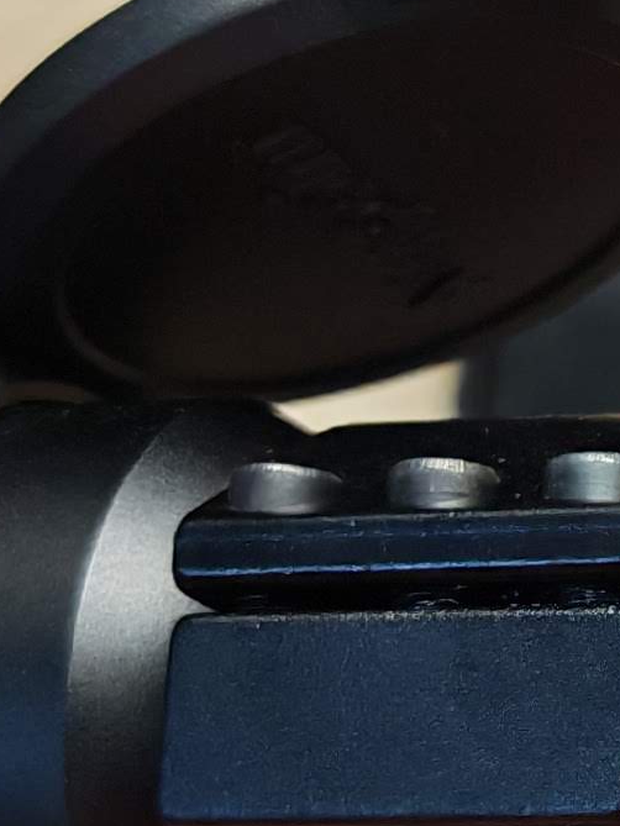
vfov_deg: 13.4
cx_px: 1368
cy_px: 474
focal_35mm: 147
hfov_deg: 9.3
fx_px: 3509
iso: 500
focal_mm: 6.83
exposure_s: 1/310
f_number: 2
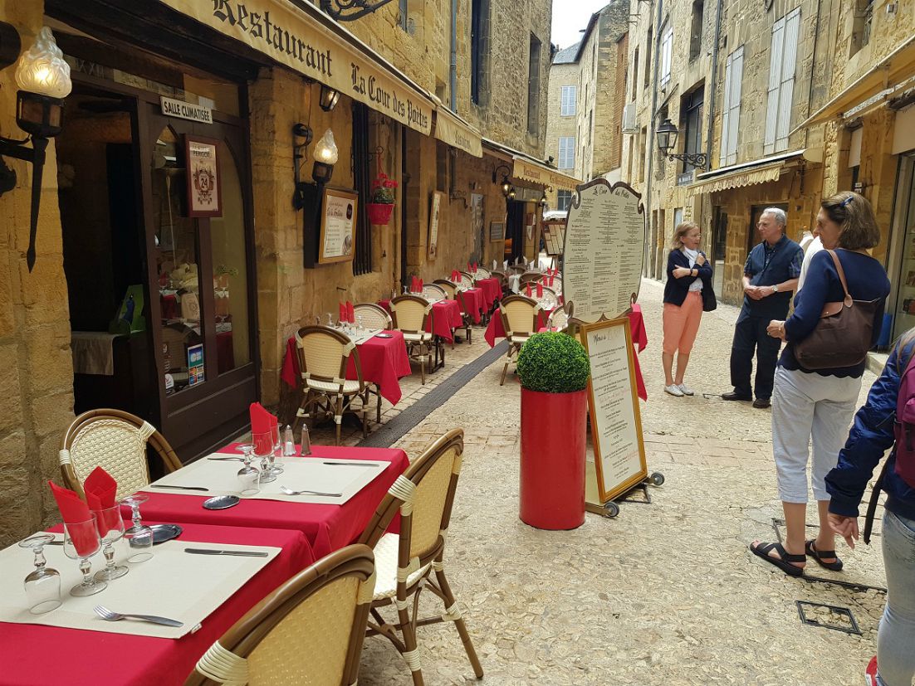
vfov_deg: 53.1
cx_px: 458
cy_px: 343
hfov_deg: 67.3
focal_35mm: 26
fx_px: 687
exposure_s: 1/414
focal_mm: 4.2
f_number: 1.7
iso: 40
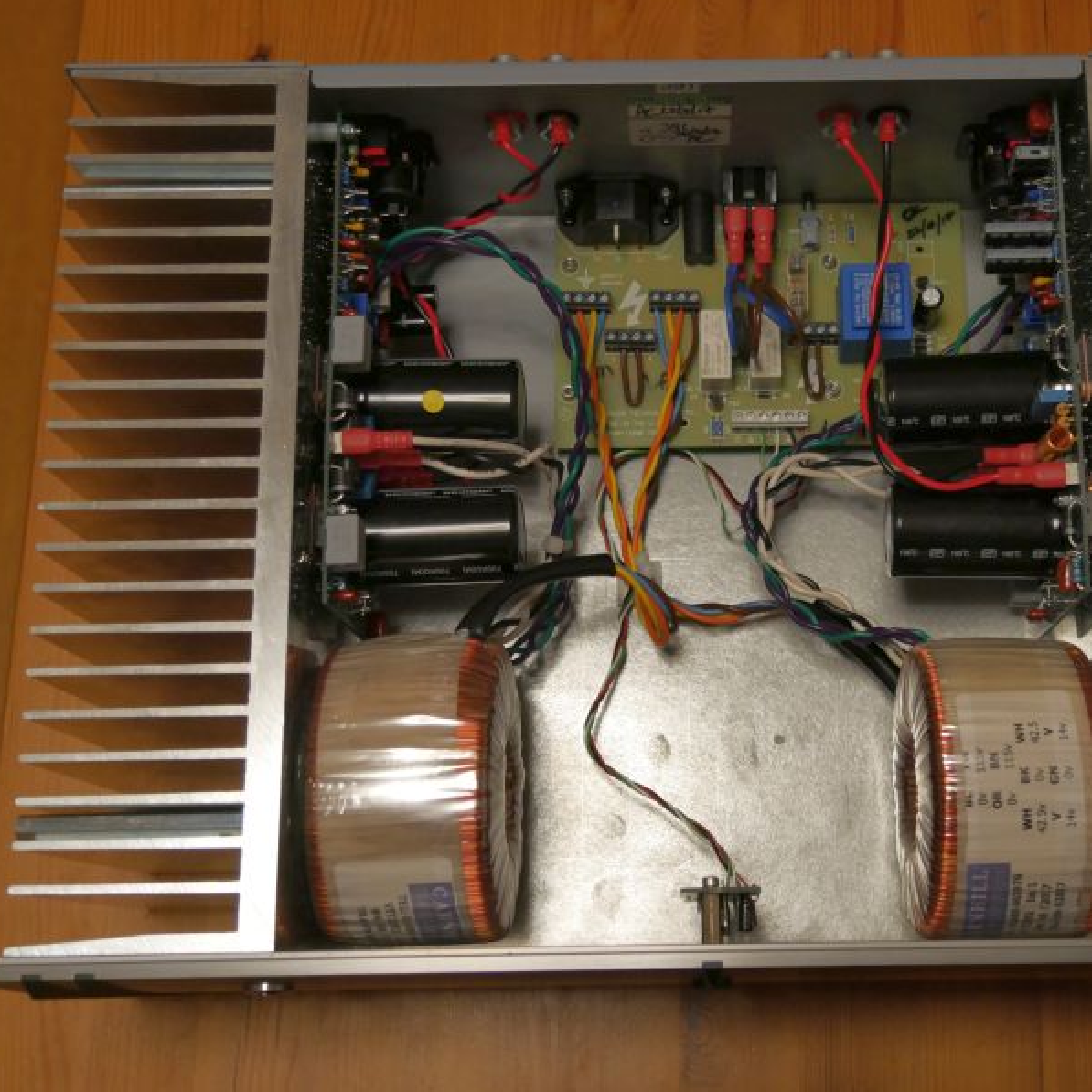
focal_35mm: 45
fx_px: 1606
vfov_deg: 37.6
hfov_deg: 37.2
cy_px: 544
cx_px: 708
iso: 1250
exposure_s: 1/60
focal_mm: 19
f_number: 3.8
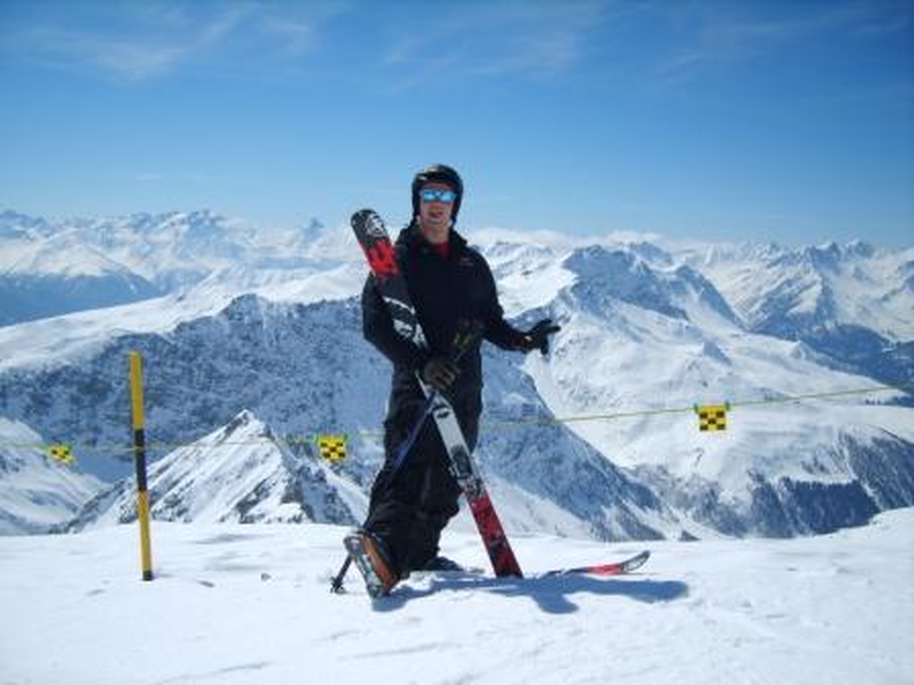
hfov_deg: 52.6
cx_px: 457
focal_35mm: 35
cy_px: 342
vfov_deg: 40.7
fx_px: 924
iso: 50
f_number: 7.1
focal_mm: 7.4
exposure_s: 1/750
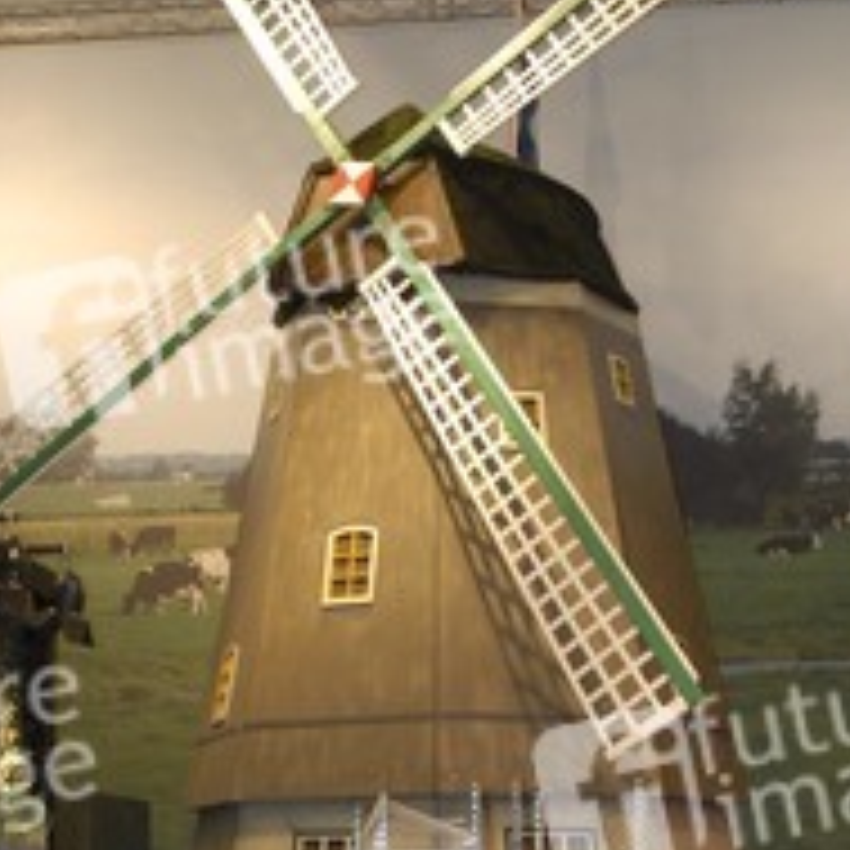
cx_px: 360
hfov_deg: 21.4
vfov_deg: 21.3
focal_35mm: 81
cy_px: 549
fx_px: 2250
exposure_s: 1/50
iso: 800
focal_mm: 30
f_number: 5
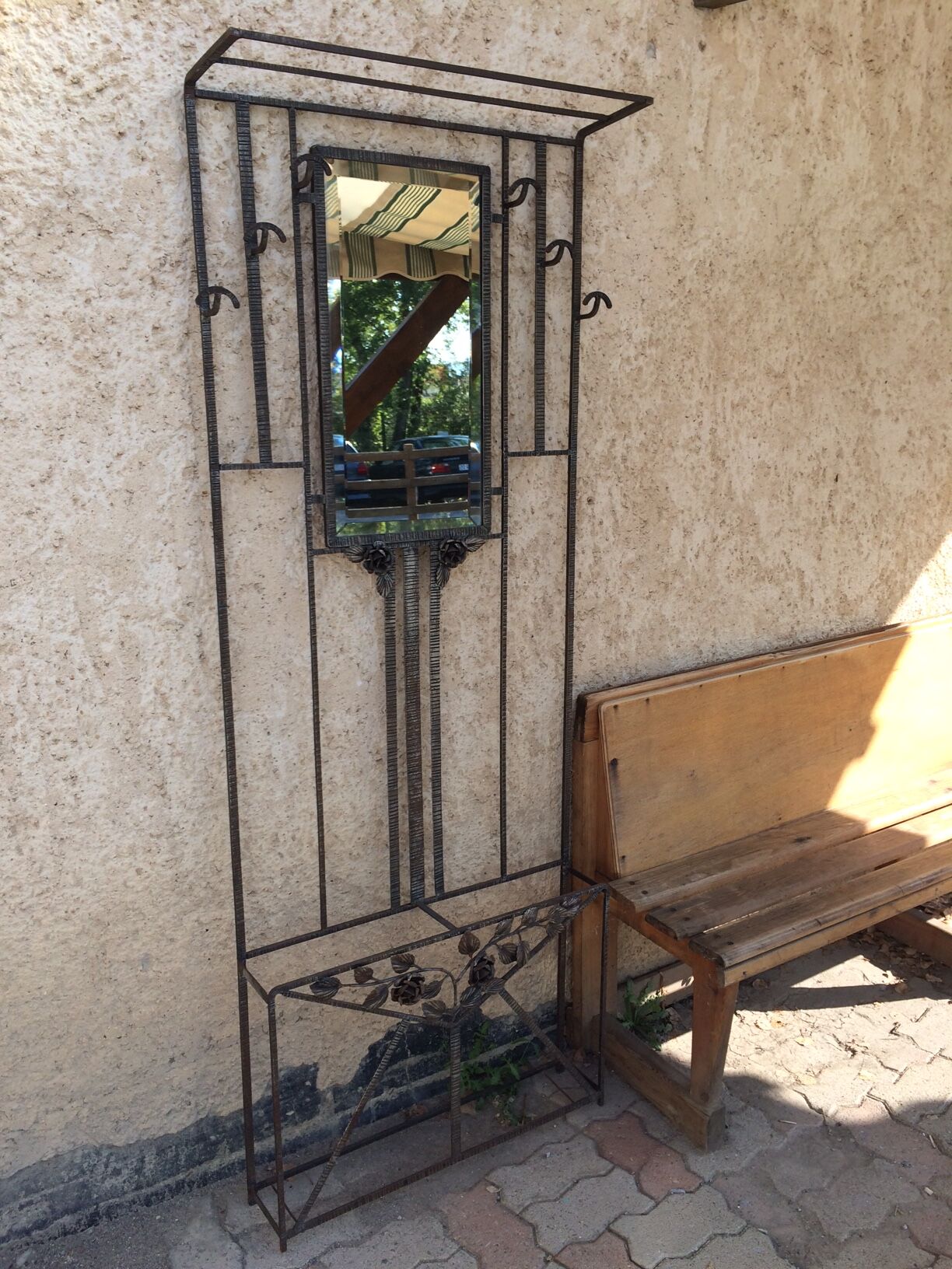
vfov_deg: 61.7
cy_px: 634
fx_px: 1063
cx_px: 476
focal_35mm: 29
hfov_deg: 48.2
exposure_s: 1/604
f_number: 2.2
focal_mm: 4.15
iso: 32
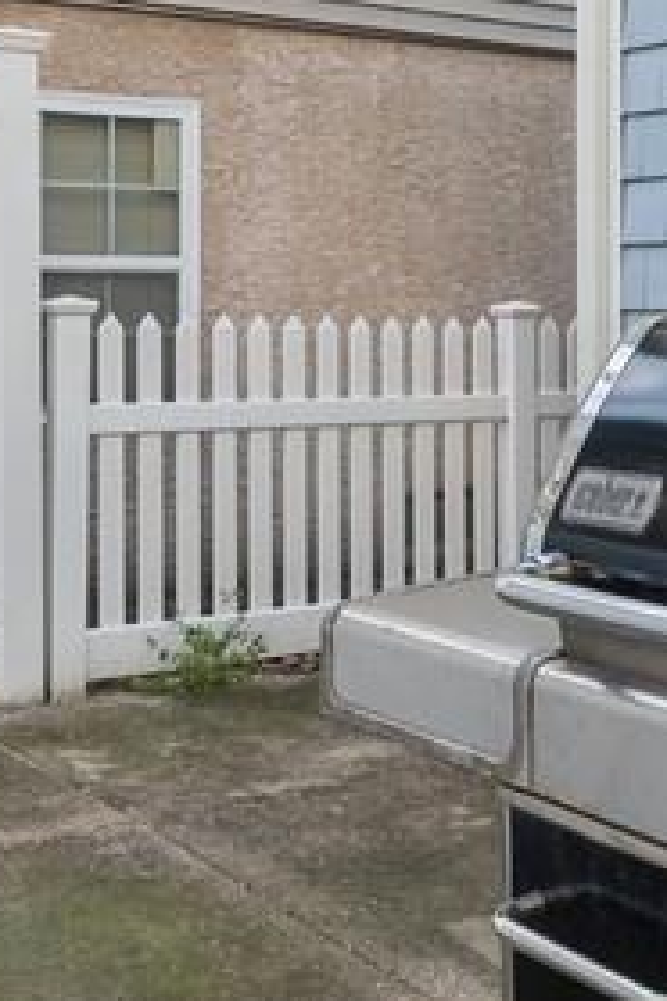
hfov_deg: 23.2
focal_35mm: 58
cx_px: 468
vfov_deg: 34.0
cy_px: 294
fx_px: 1612
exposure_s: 1/20
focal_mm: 18
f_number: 11
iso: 100
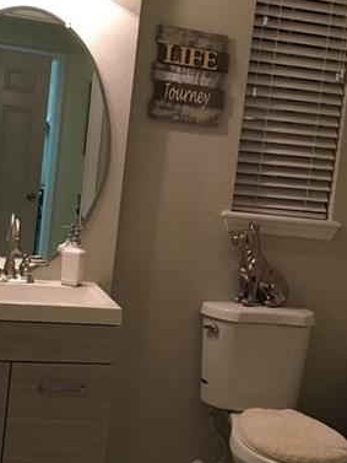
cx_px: 208
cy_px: 221
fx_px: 788
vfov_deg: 32.7
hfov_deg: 24.8
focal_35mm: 59
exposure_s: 1/30
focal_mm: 4.15
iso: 125
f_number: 2.2
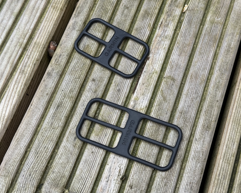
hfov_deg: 36.7
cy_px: 95
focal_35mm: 51
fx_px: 364
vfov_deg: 29.7
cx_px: 125
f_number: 1.78
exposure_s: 1/477
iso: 64
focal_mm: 6.76
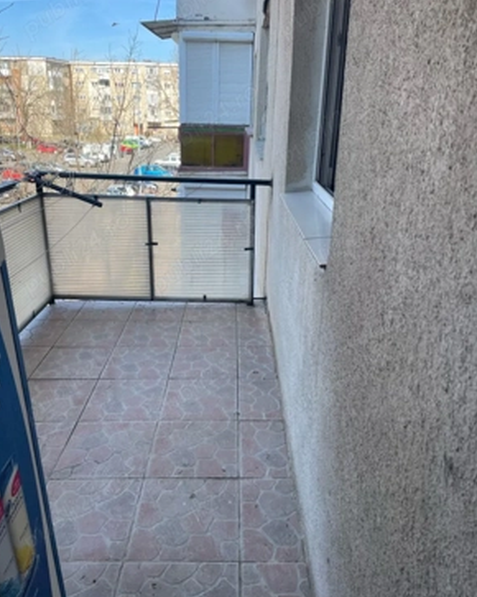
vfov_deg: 62.1
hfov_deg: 51.5
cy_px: 273
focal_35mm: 28
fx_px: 495
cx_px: 237
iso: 32
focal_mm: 4.2
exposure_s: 1/739
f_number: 1.6
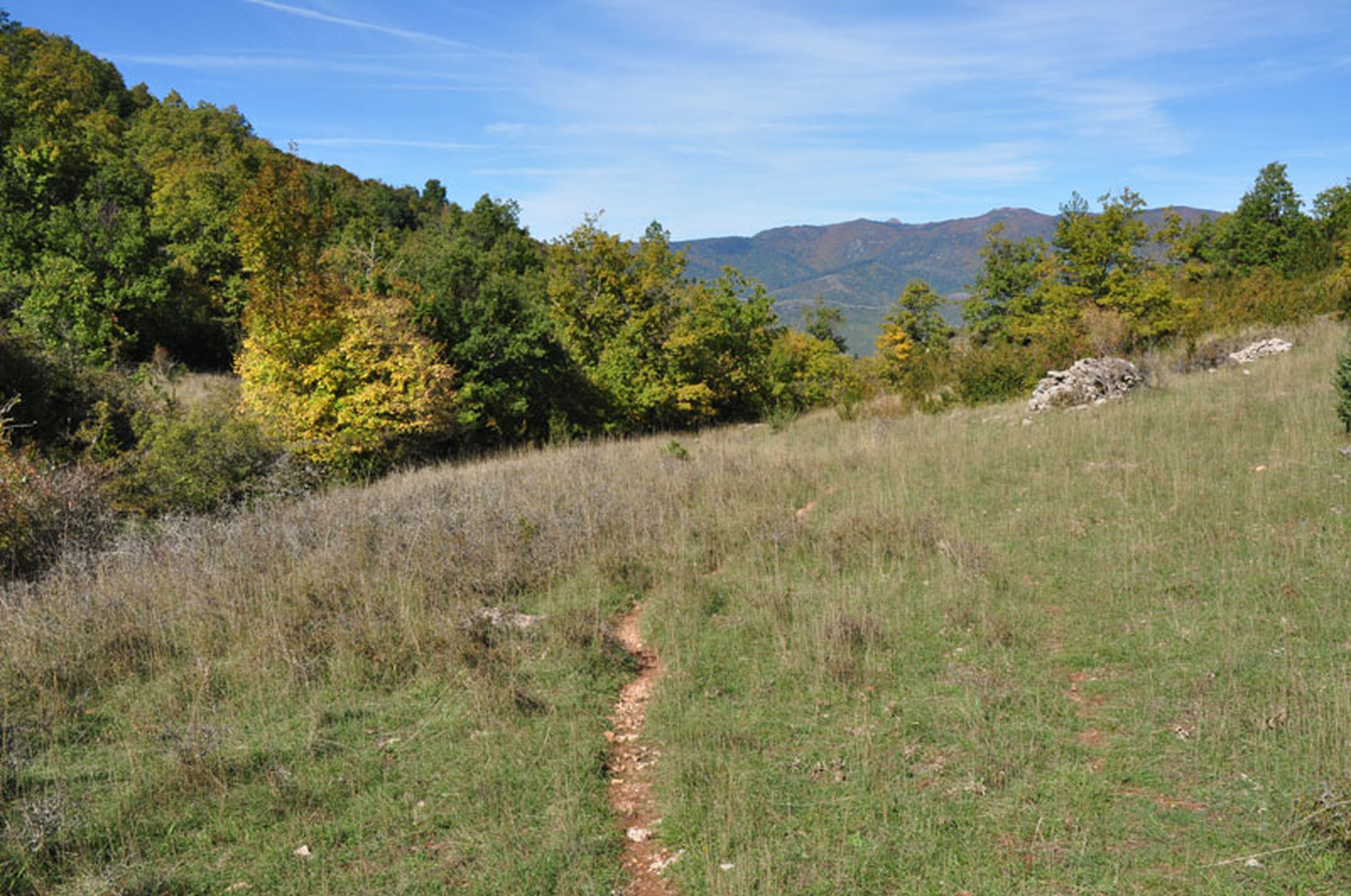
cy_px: 448
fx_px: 1237
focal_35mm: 33
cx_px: 676
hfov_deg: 57.3
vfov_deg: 39.9
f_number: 14
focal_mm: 22
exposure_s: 1/250
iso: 400
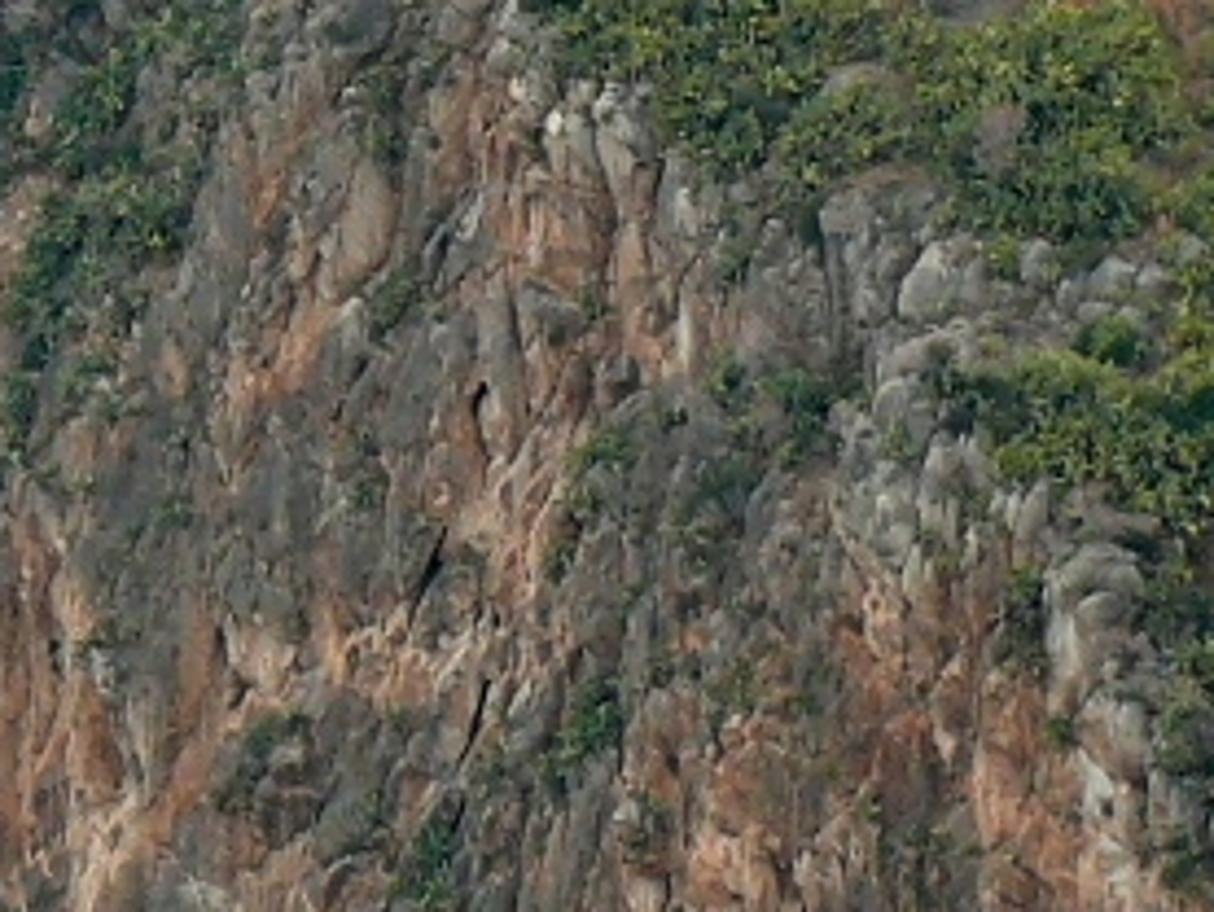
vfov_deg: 2.6
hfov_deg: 3.4
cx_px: -1768
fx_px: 19929
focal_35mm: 568
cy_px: 557
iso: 100
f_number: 4
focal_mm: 20.3
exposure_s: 1/200
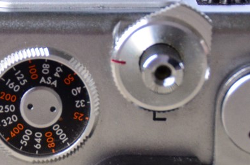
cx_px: -65
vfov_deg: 3.1
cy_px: -23
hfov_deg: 4.6
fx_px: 3075
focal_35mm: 444
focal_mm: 70
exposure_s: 1/500
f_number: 6.3
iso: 1000
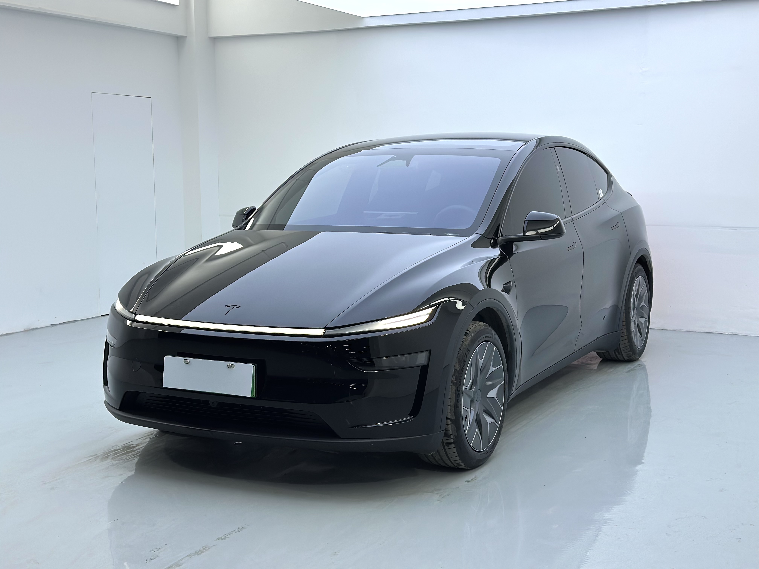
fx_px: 1052
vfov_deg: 30.3
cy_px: 284
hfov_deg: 39.7
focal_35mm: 48
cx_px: 380
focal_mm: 6.86
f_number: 1.78
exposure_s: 1/402
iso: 80
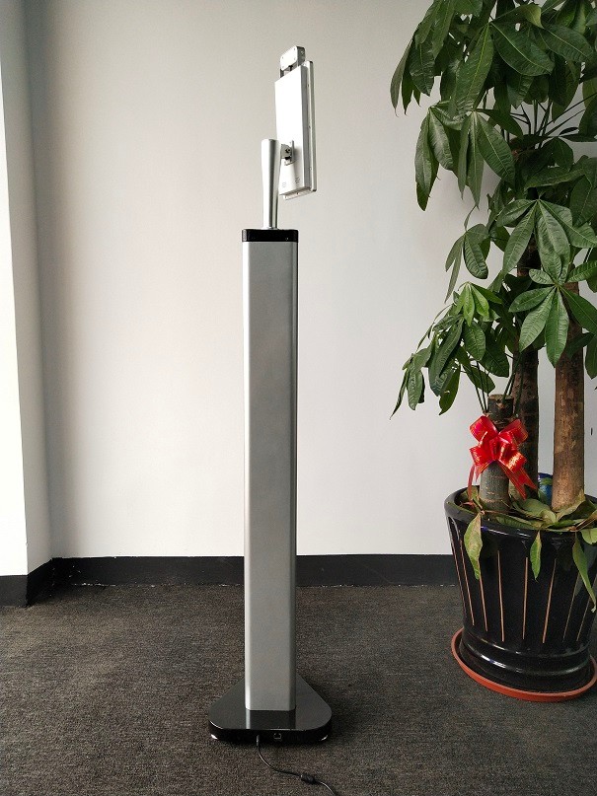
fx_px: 690
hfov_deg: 46.8
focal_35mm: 30
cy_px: 398
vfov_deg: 60.0
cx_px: 298
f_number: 1.8
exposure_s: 1/100
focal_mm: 3.95
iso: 80
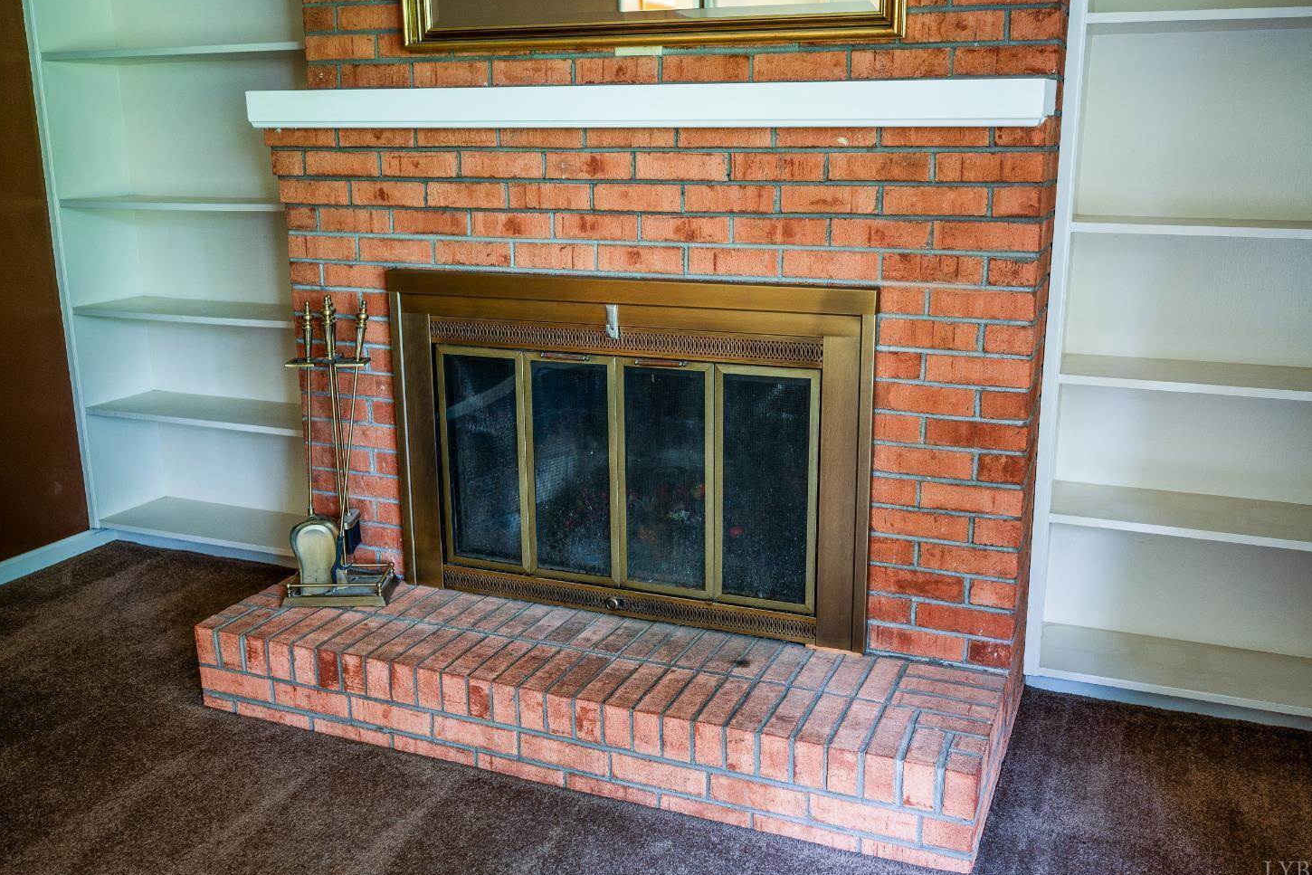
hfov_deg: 60.3
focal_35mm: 31
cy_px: 439
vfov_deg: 42.3
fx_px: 1130
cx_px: 662
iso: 500
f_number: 4
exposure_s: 1/5
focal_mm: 30
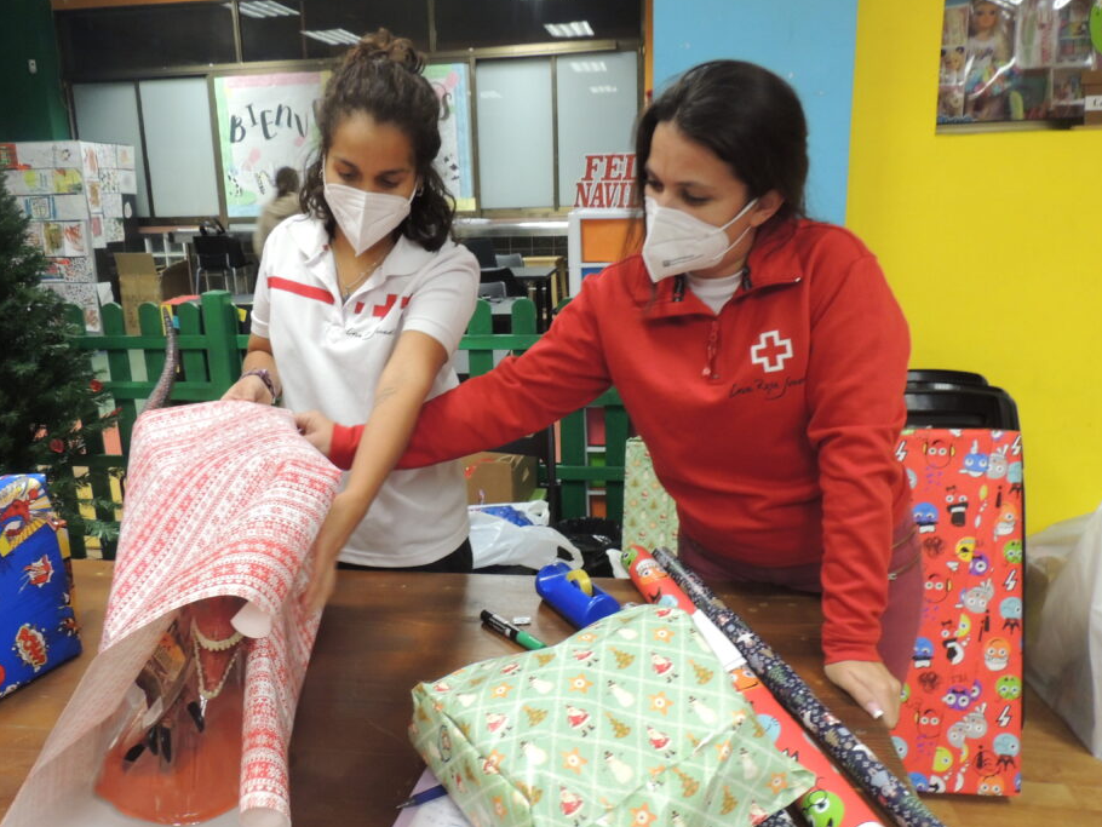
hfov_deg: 65.2
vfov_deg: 51.4
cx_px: 500
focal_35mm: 27
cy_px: 408
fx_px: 860
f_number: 4.2
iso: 400
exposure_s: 1/13
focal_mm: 4.3
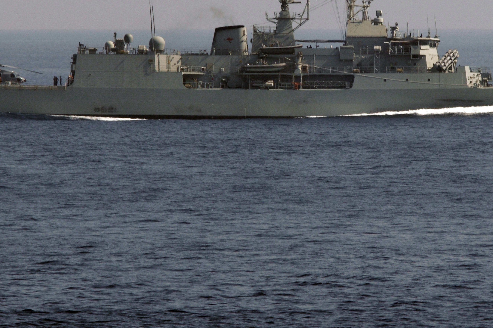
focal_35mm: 739
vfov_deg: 1.9
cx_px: 288
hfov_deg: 2.8
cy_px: 111
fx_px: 10107
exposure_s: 1/250
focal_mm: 300
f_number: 16
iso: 200
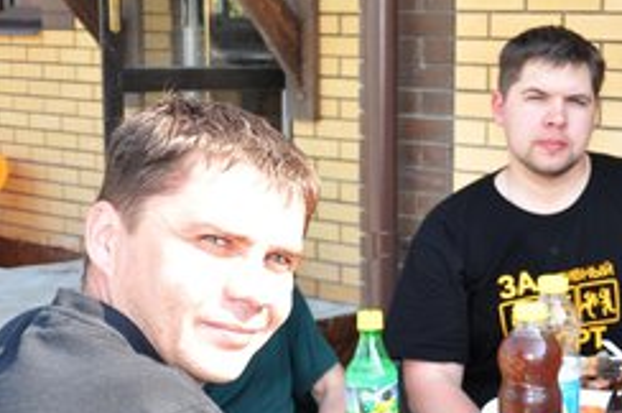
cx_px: 679
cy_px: 212
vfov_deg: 17.6
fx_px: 1333
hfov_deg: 24.5
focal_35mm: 77
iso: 200
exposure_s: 1/200
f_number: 5
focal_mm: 21
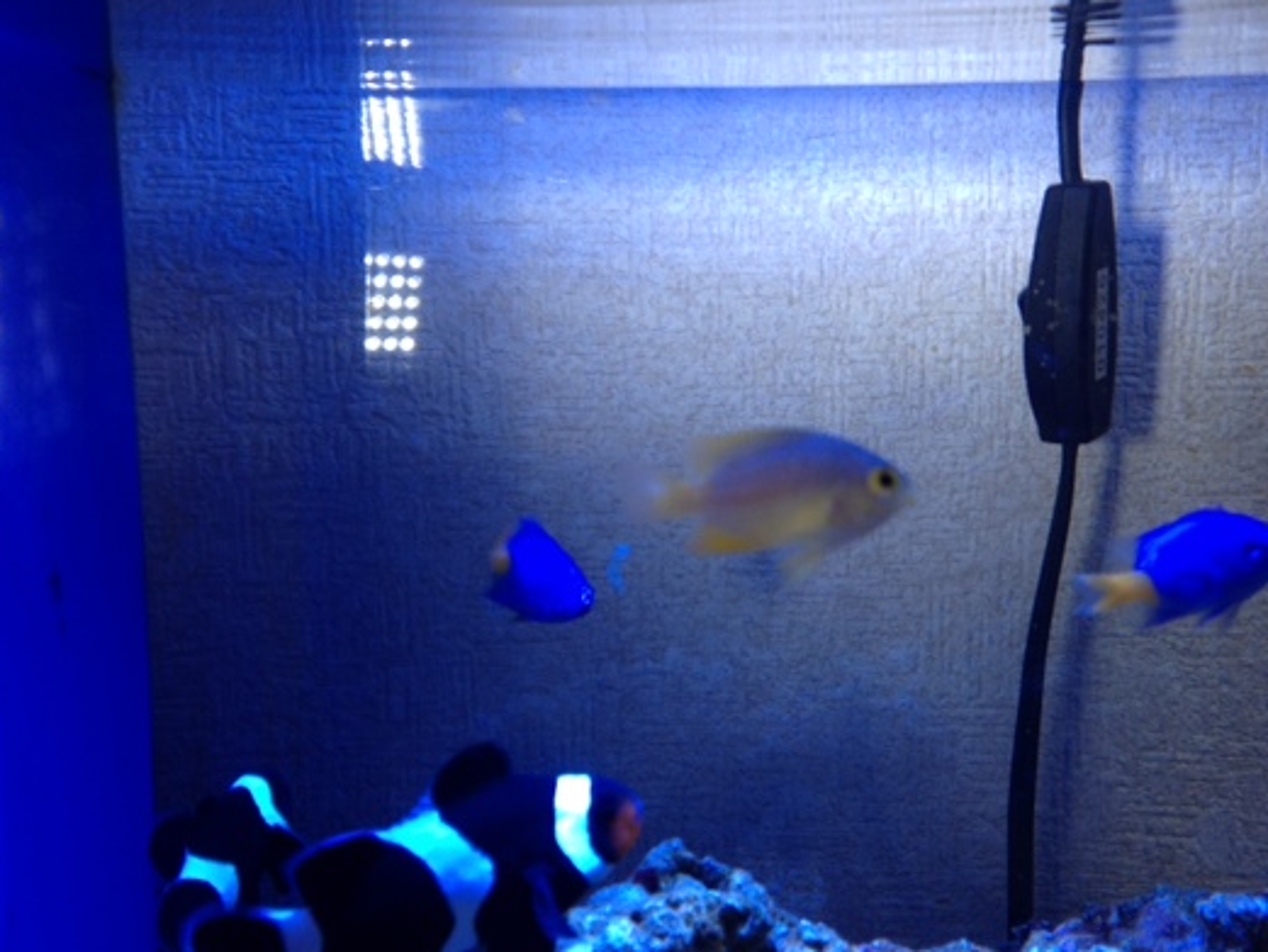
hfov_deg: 43.7
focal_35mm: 43
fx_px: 1575
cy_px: 560
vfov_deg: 33.5
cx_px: 723
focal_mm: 4.28
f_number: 2.4
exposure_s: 1/40
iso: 64
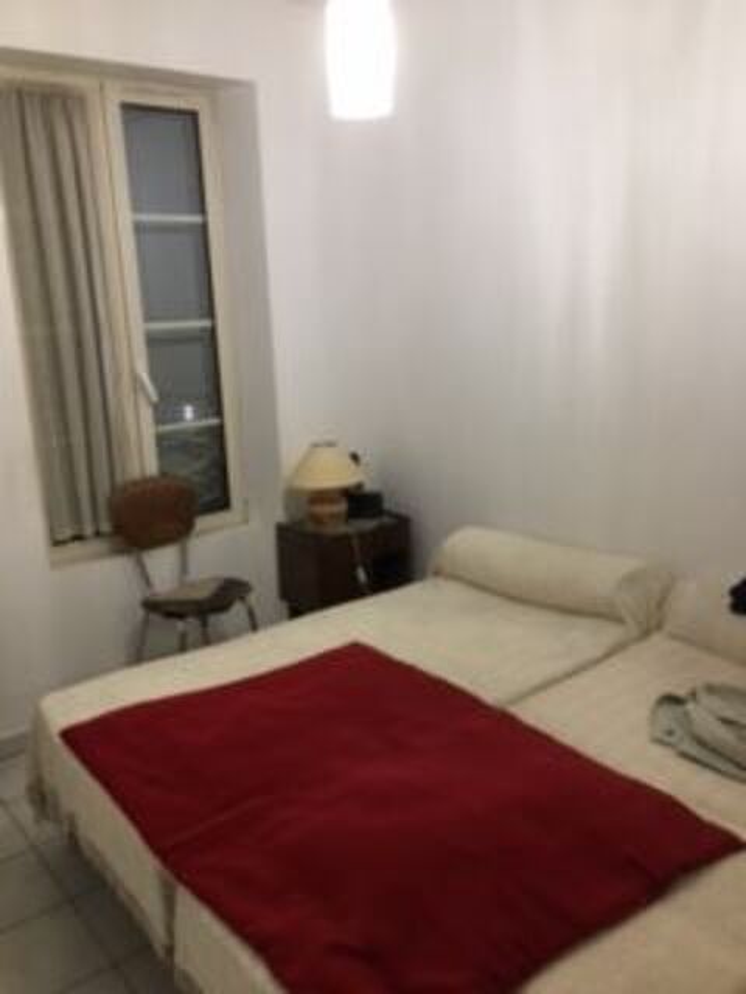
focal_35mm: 29
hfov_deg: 48.2
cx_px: 373
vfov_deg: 61.7
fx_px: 833
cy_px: 497
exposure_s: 1/17
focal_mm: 4.15
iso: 50
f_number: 2.2
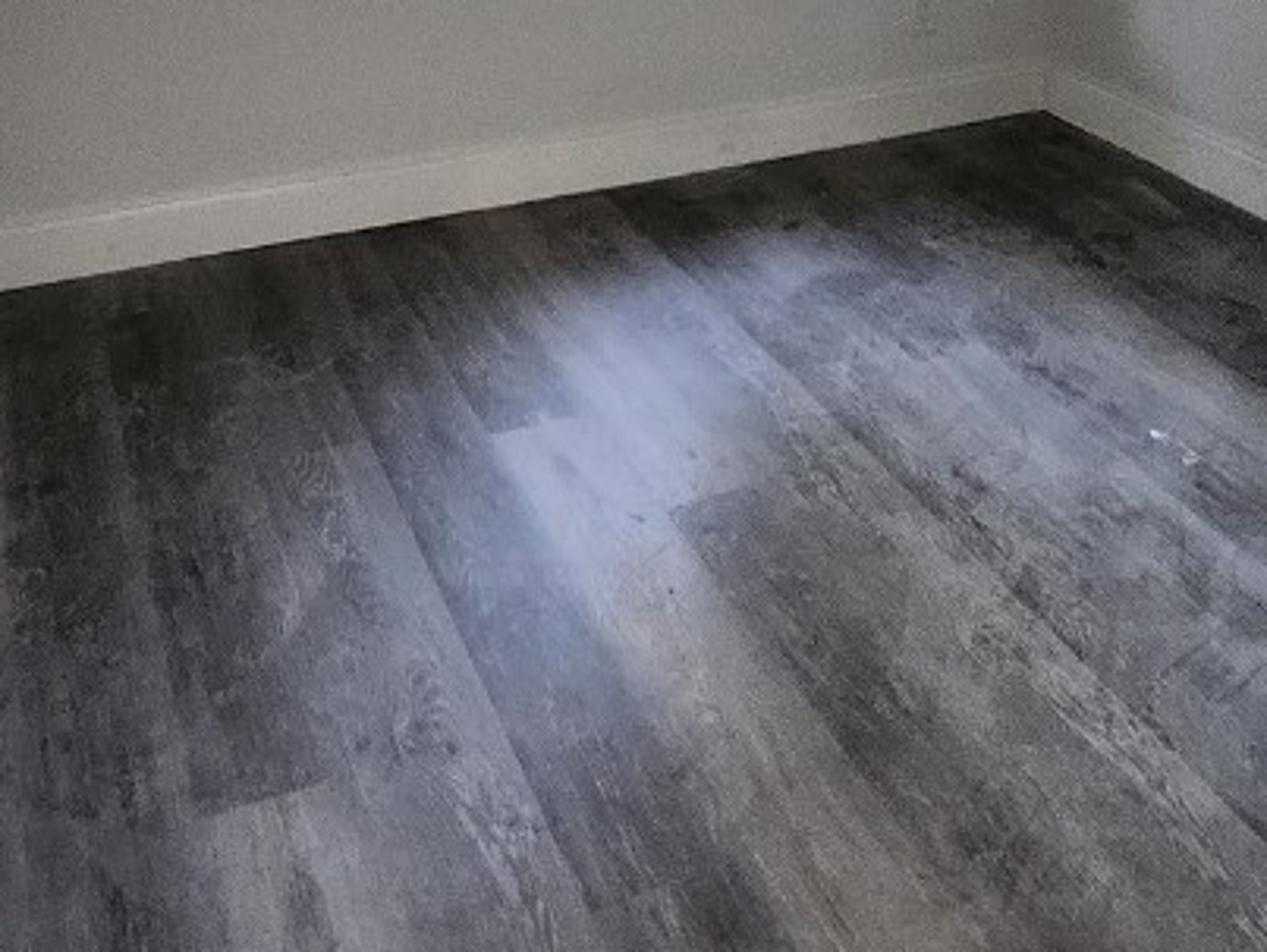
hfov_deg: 55.3
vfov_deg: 33.4
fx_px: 1209
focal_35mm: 33
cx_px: 667
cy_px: -239
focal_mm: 1.7
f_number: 2.2
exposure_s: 1/40
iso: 320
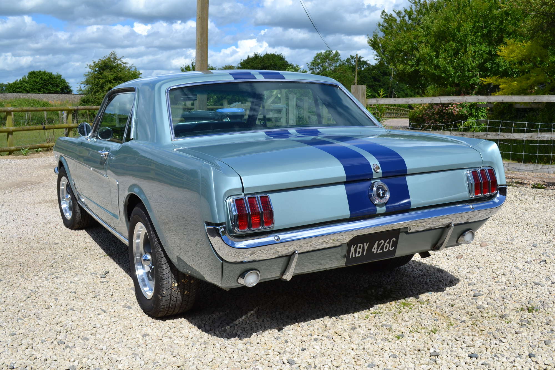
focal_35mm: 36
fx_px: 555
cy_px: 185
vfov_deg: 36.9
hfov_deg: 53.1
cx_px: 278
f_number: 8
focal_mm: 24
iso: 100
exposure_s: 1/250
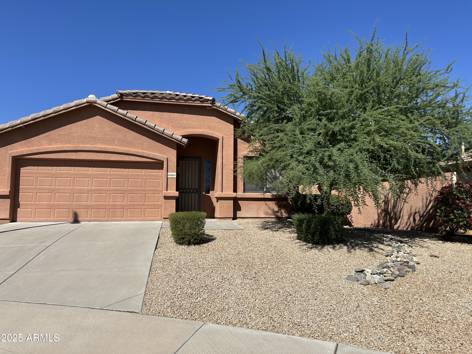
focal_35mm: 24
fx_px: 327
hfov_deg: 71.6
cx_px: 236
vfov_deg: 56.8
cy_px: 177
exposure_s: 1/6211
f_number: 1.78
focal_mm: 6.86
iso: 80
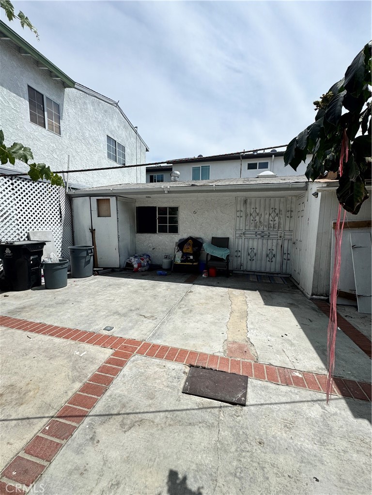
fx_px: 201
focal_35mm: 14
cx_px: 186
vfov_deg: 102.1
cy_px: 248
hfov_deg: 85.7
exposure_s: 1/3390
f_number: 2.2
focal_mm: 2.22
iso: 50
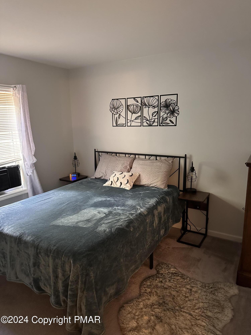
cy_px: 168
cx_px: 126
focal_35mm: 24
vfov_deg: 71.6
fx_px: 232
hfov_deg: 56.8
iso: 800
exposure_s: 1/40
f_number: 1.78
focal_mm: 6.86
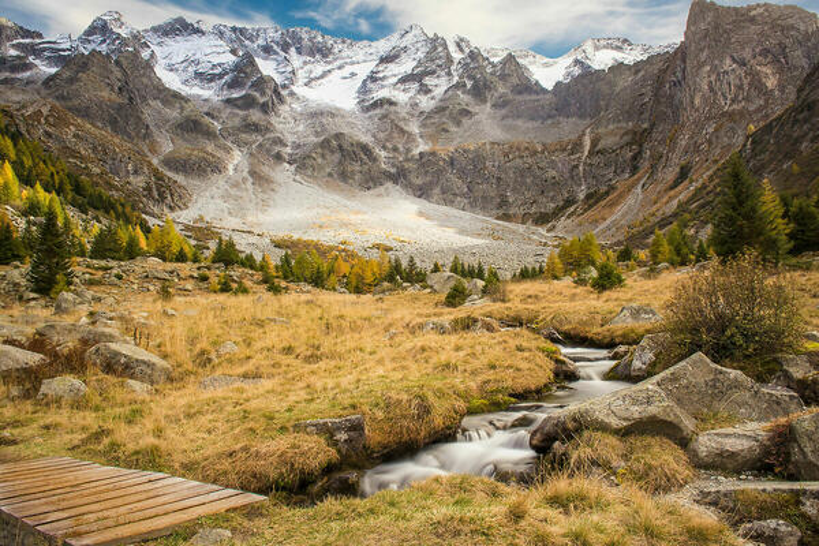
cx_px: 410
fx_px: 580
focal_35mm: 26
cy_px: 273
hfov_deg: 70.4
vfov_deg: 50.4
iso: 180
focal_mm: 17
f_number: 13
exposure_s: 13
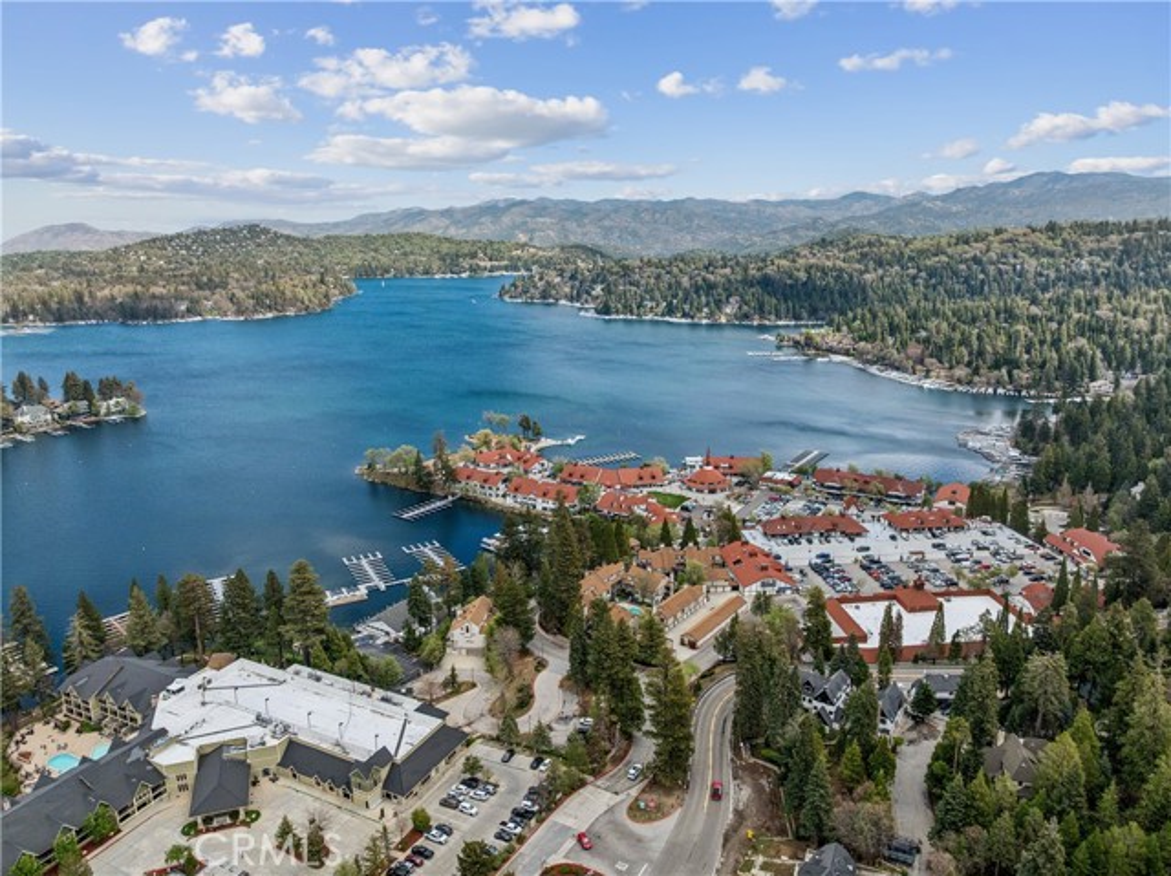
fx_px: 811
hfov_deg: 71.6
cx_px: 586
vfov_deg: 56.8
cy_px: 438
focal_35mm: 24
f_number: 2.8
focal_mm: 12.3
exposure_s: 1/400
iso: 100
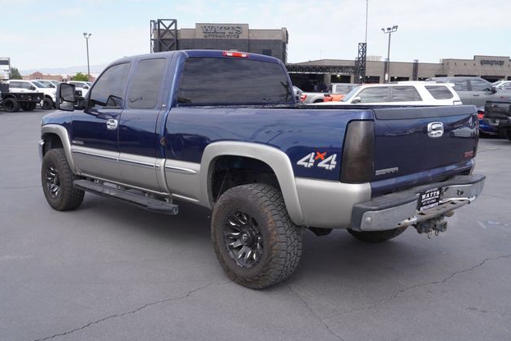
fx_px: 504
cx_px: 260
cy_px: 173
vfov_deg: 37.4
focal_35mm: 36
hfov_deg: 53.7
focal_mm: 23
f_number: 8
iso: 100
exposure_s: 1/125
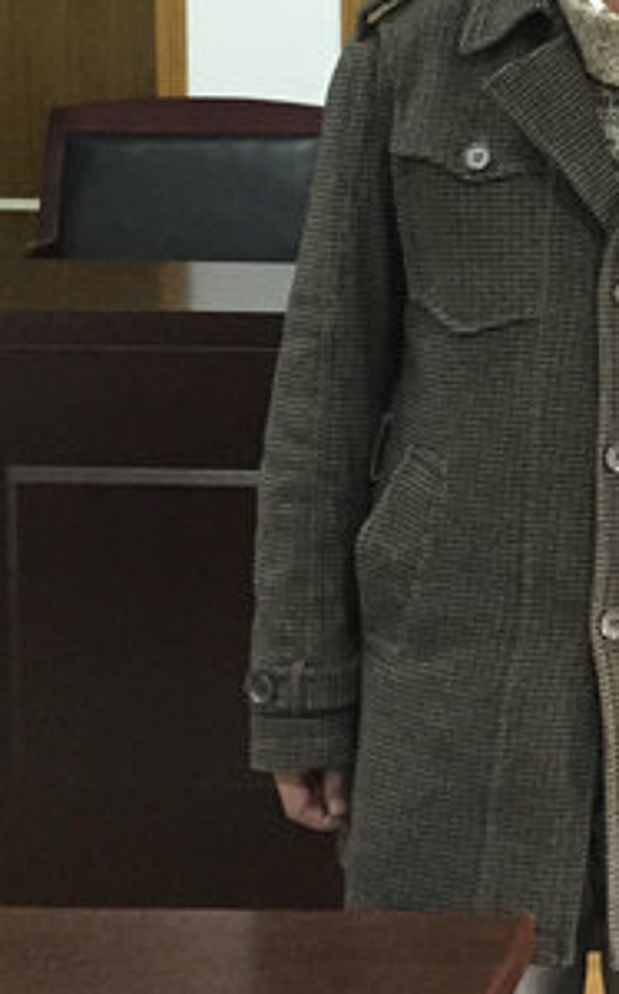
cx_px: 1086
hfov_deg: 14.2
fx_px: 2218
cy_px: 60
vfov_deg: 24.4
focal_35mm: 82
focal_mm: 4.15
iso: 250
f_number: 2.2
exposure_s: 1/25
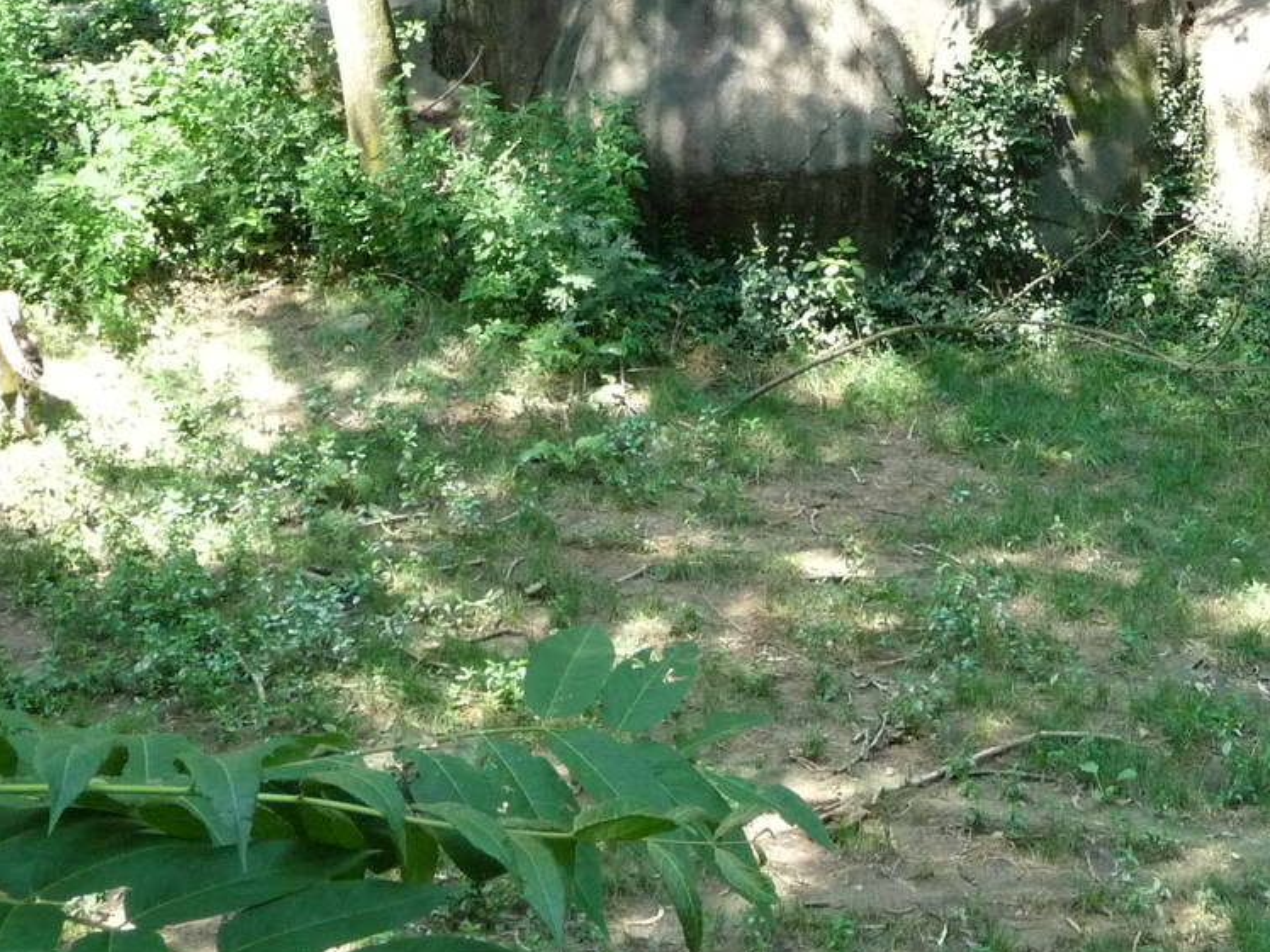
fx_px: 3375
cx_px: 1056
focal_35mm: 92
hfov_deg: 21.0
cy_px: -17
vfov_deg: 15.7
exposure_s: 1/160
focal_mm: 7.1
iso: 400
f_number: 4
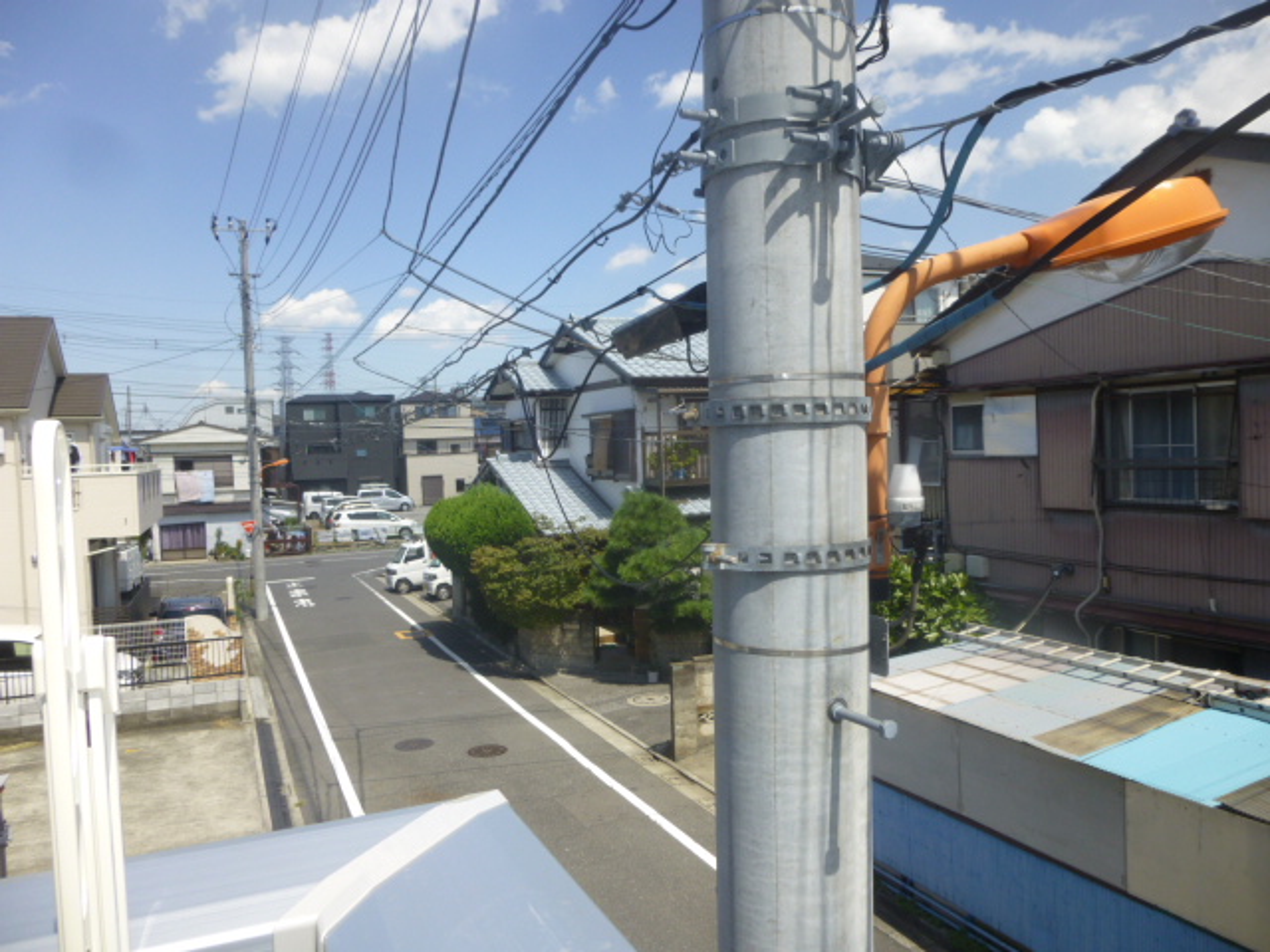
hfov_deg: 69.4
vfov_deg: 54.9
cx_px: 635
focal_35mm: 25
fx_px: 917
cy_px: 476
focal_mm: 4.5
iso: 100
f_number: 3.1
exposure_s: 1/1000
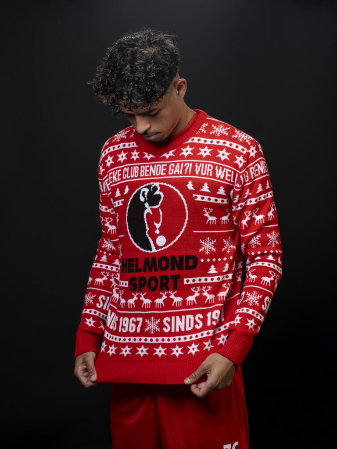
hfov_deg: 18.7
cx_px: 168
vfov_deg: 24.7
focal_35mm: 79
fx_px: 1025
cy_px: 224
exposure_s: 1/125
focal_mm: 100
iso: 400
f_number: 11
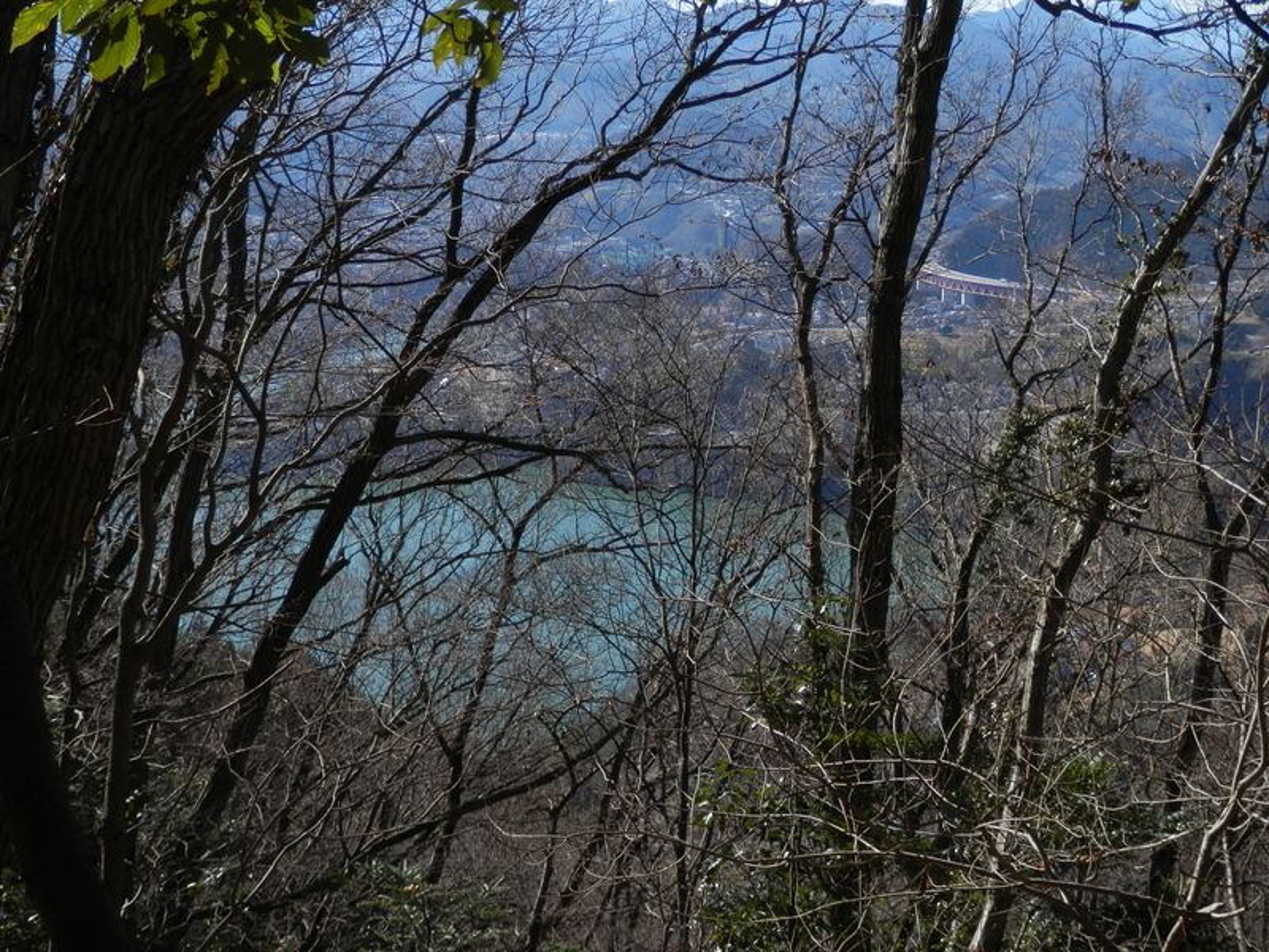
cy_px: 476
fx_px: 1980
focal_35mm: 54
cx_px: 634
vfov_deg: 27.0
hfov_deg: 35.5
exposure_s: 1/400
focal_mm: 9.8
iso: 80
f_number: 4.1
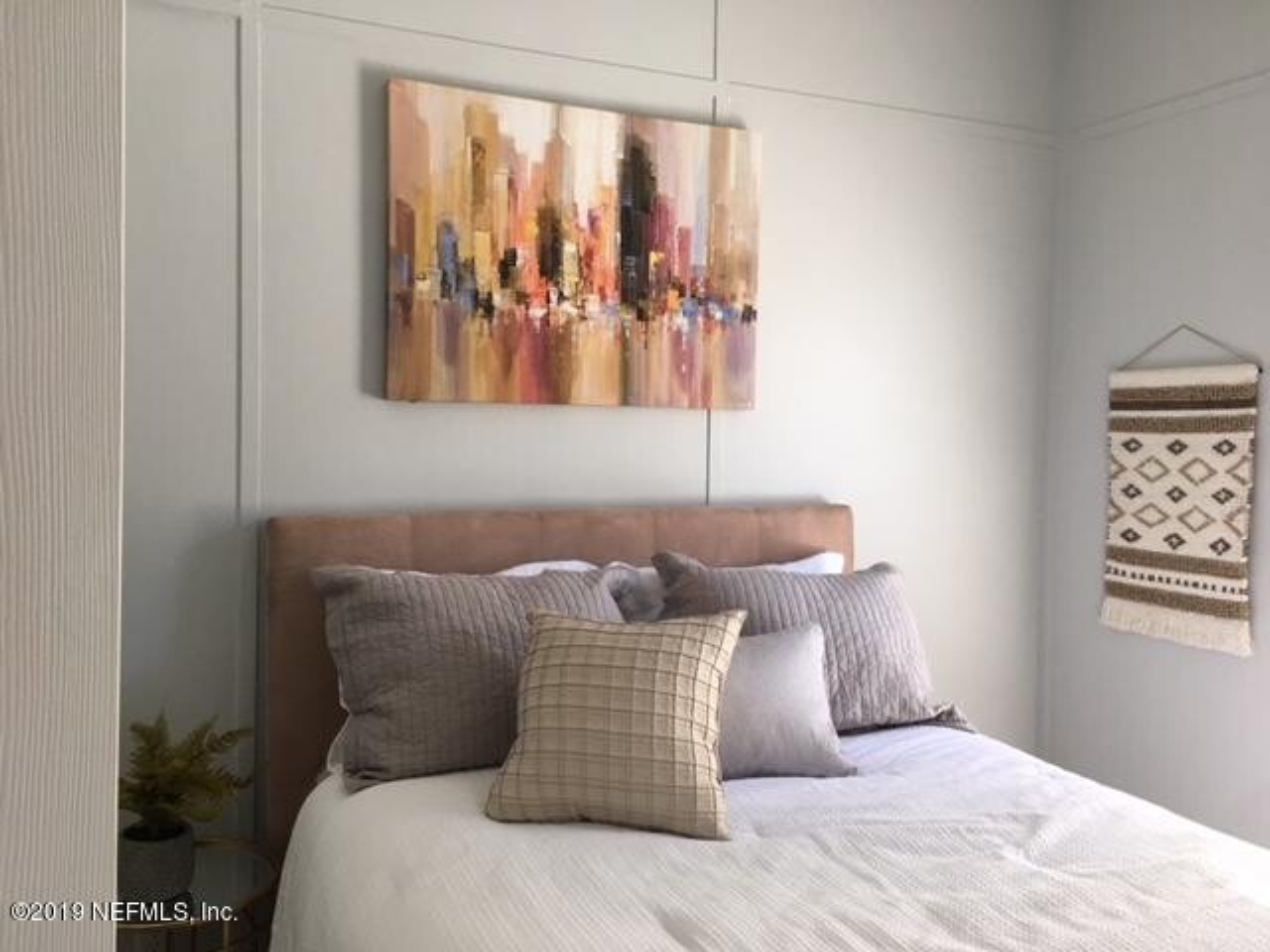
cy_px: 476
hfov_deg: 61.7
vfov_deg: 48.2
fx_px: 1064
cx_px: 635
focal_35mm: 29
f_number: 2.2
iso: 25
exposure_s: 1/40
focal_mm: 4.15
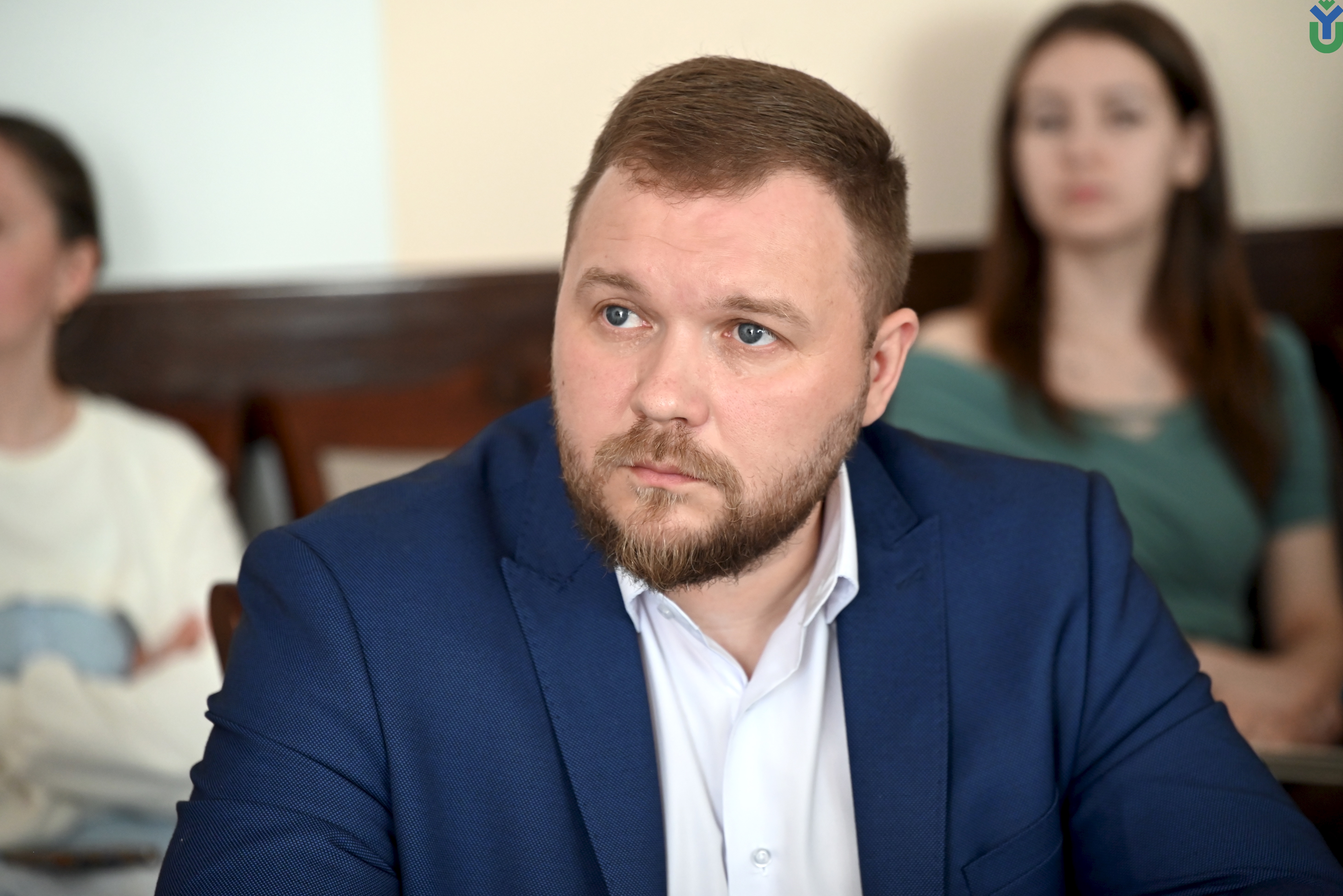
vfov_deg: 8.9
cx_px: 675
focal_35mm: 155
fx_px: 5784
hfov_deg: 13.2
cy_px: 444
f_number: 4
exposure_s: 1/250
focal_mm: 150
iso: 1600
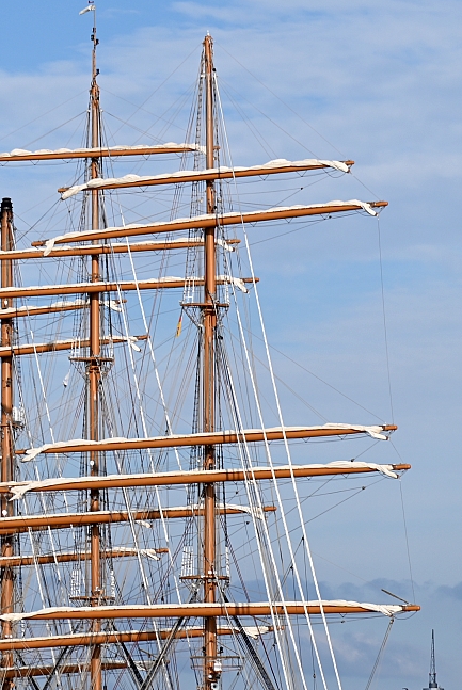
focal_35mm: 190
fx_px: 3647
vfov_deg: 10.8
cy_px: 500
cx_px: 110
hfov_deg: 7.2
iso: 100
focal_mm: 120
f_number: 5.6
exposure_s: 1/500
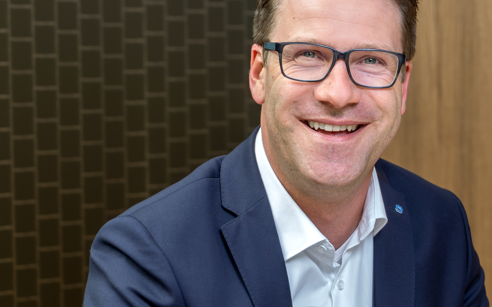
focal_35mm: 172
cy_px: 264
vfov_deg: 7.6
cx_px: 412
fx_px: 2306
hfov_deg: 12.1
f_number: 4
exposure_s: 1/125
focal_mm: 70
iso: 80
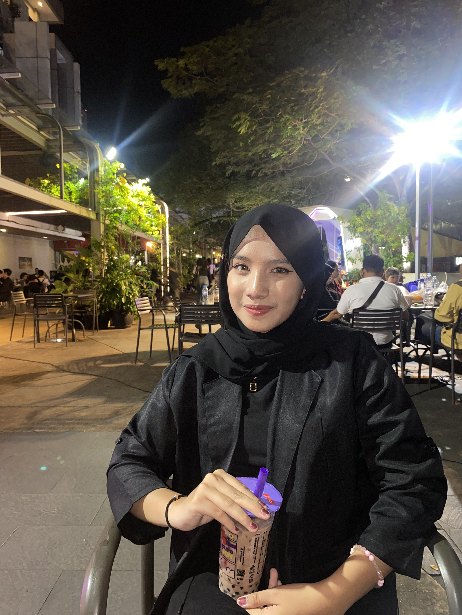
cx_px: 231
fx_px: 463
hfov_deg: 53.1
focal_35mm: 26
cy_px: 308
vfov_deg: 67.3
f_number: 1.8
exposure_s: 1/8
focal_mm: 4.25
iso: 64
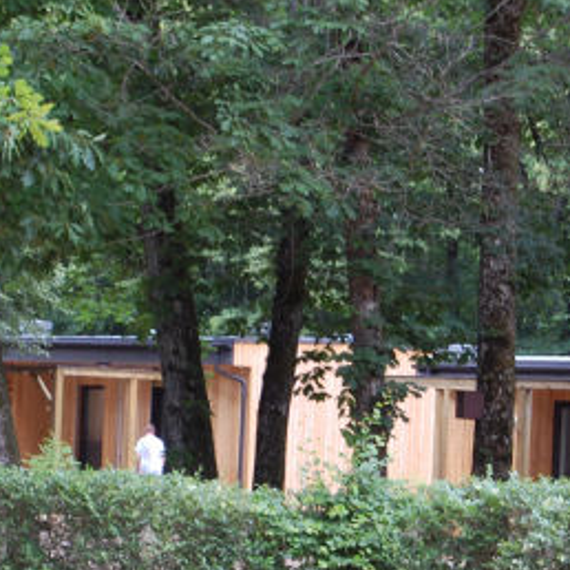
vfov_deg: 9.2
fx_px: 3542
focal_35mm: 190
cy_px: 401
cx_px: 281
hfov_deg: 9.2
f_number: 5.6
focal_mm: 55
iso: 400
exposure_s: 1/80
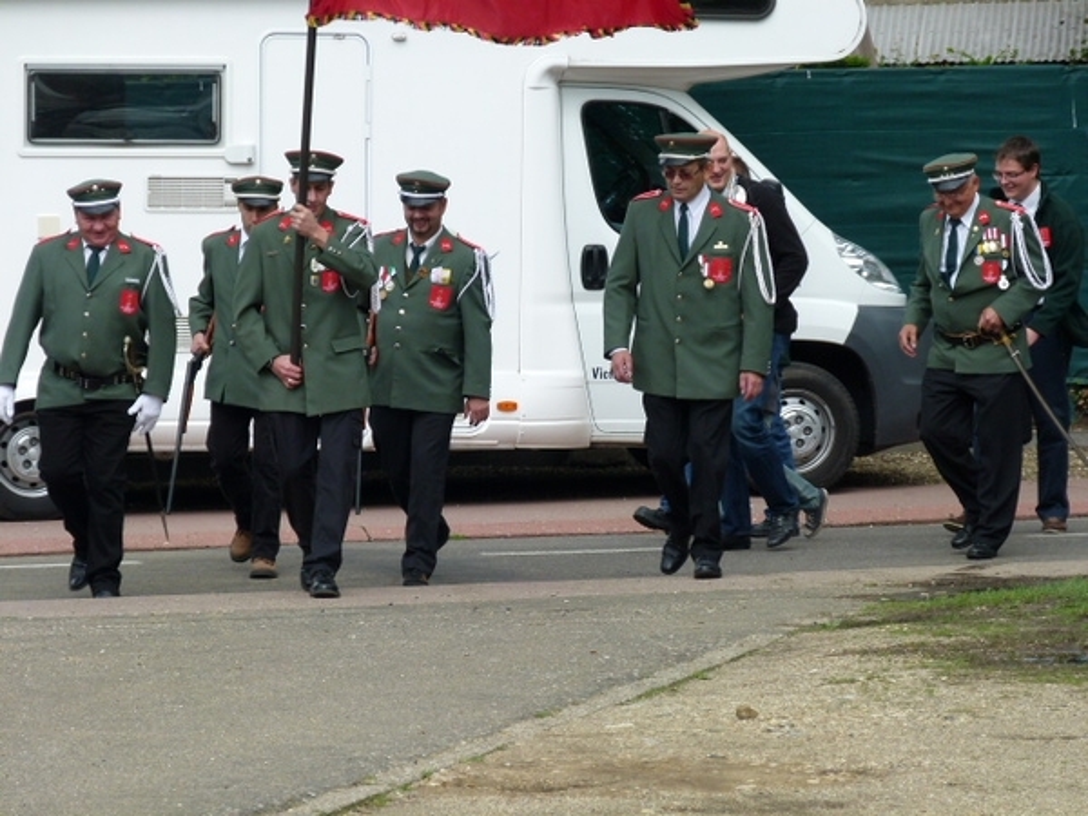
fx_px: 7920
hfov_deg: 7.9
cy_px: 408
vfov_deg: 5.9
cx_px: 544
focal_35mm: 252
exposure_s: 1/320
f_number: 4
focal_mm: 45.4
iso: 100
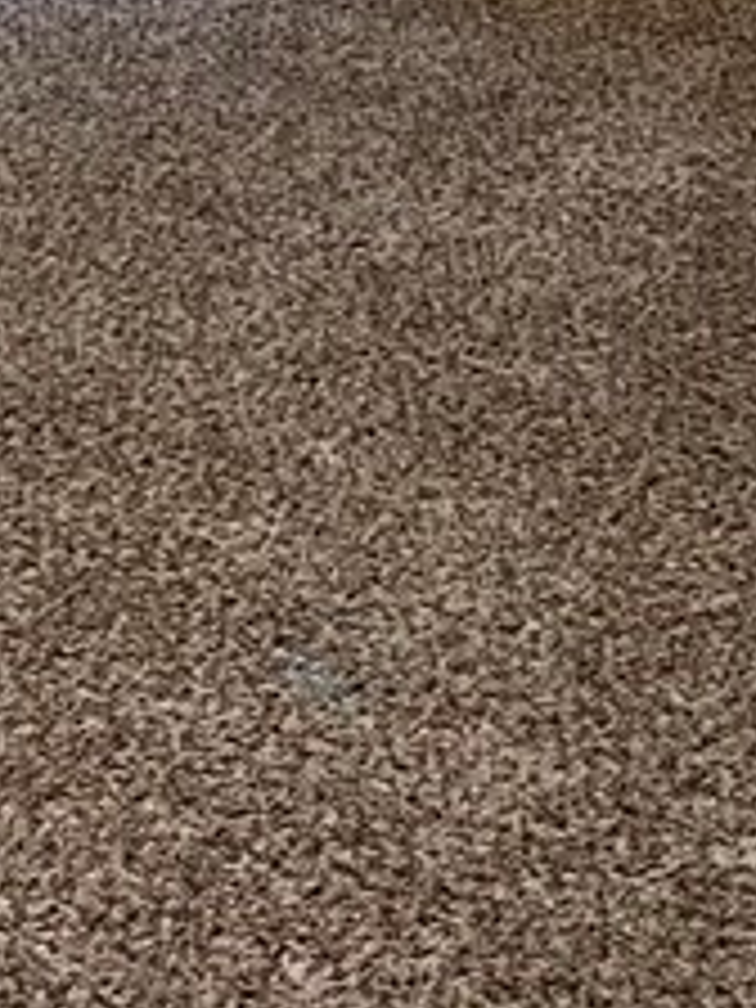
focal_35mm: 119
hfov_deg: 12.2
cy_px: -832
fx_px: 3465
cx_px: -94
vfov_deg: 14.5
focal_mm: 4.25
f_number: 1.8
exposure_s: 1/60
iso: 125
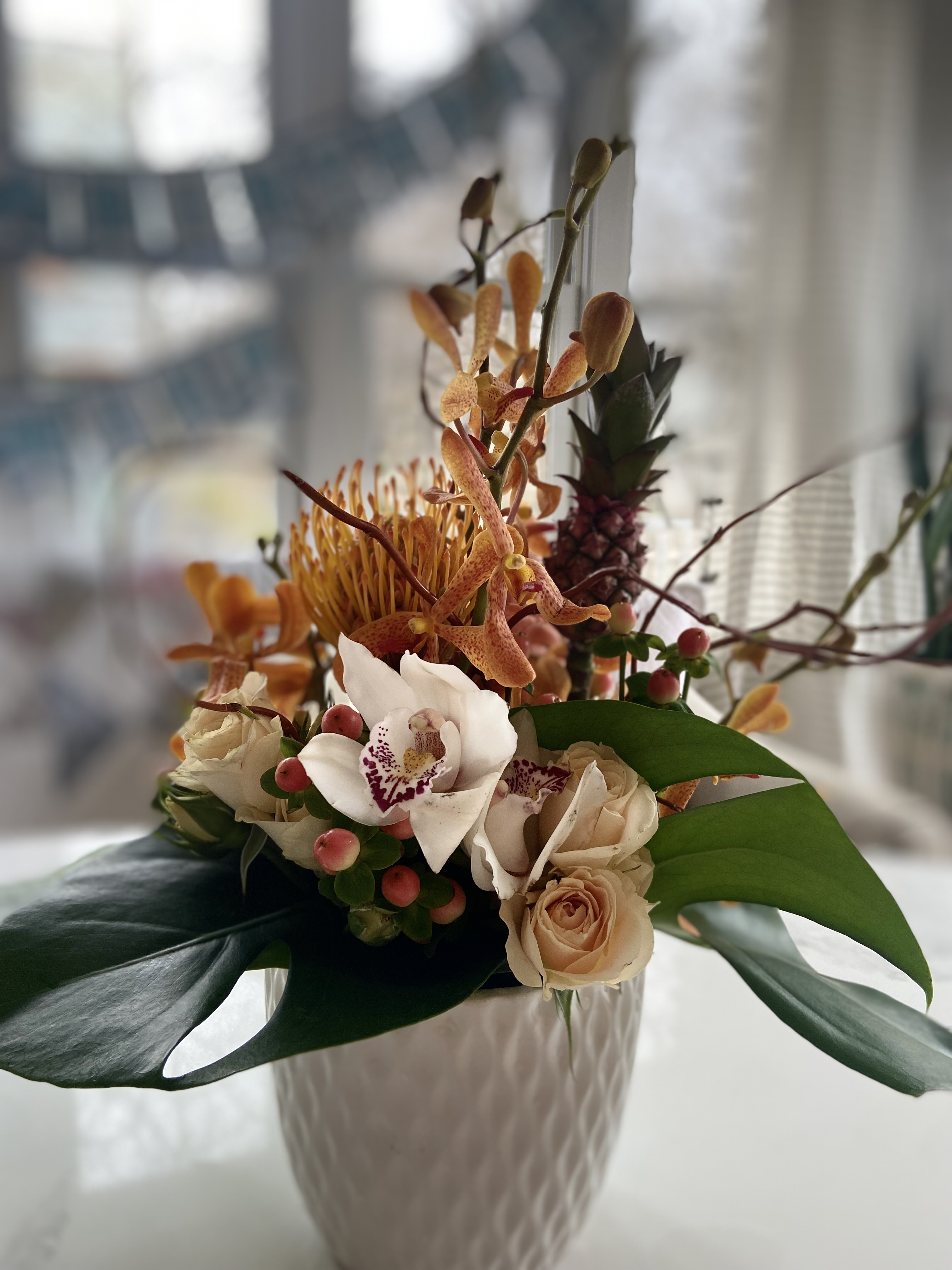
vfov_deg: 67.3
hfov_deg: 53.1
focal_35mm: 26
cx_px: 476
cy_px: 635
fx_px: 953
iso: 100
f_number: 1.8
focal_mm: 4.25
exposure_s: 1/60
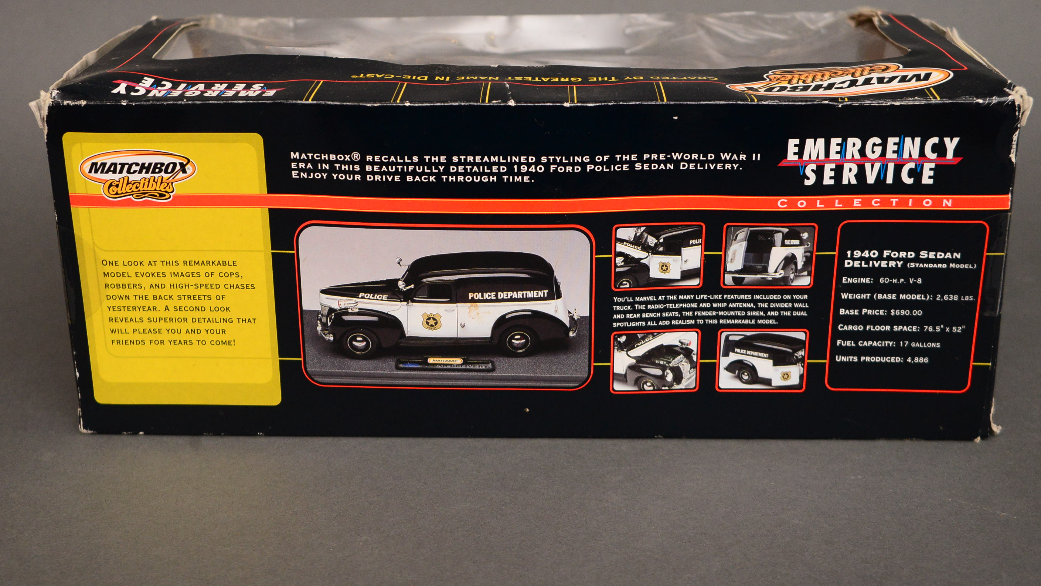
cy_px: 259
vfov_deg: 25.4
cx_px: 496
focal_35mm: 47
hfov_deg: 43.7
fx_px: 1297
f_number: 6.3
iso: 3200
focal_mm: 42
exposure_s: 1/125
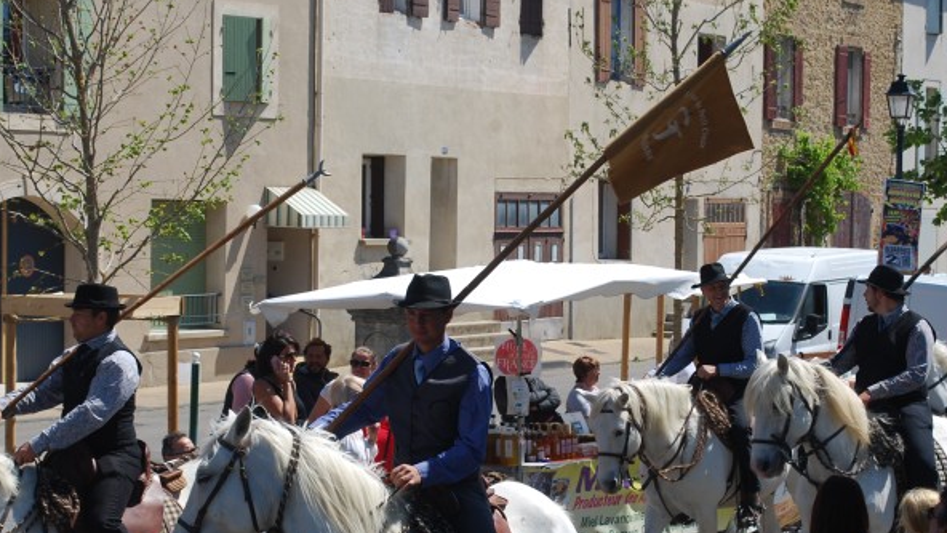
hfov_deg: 22.3
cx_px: 435
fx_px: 2403
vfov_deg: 12.6
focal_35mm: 96
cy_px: 345
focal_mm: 45
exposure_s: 1/250
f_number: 8
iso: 100
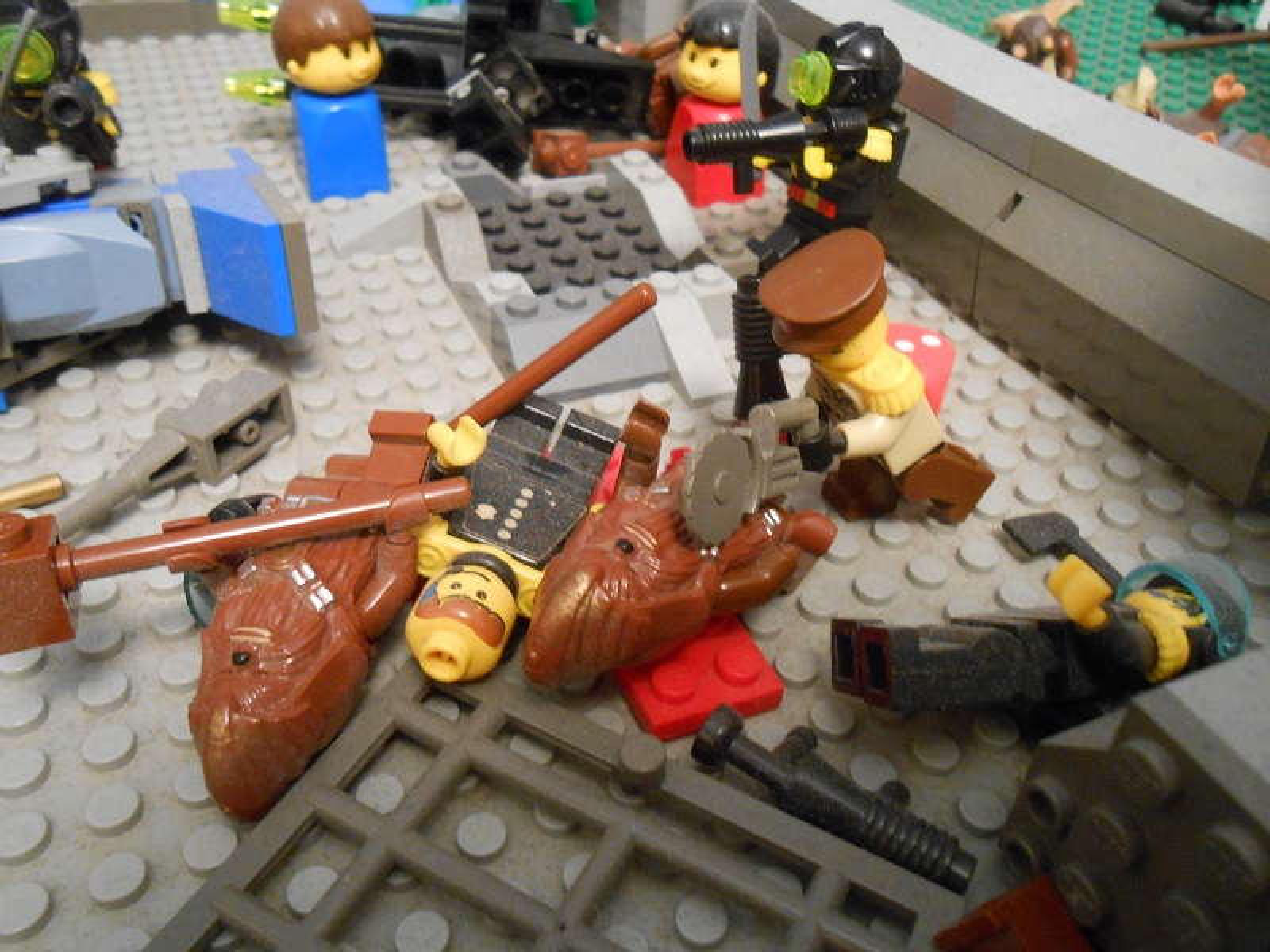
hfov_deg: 60.0
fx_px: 1101
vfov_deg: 46.8
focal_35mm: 30
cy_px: 476
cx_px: 635
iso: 400
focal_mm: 5.3
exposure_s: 1
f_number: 3.8
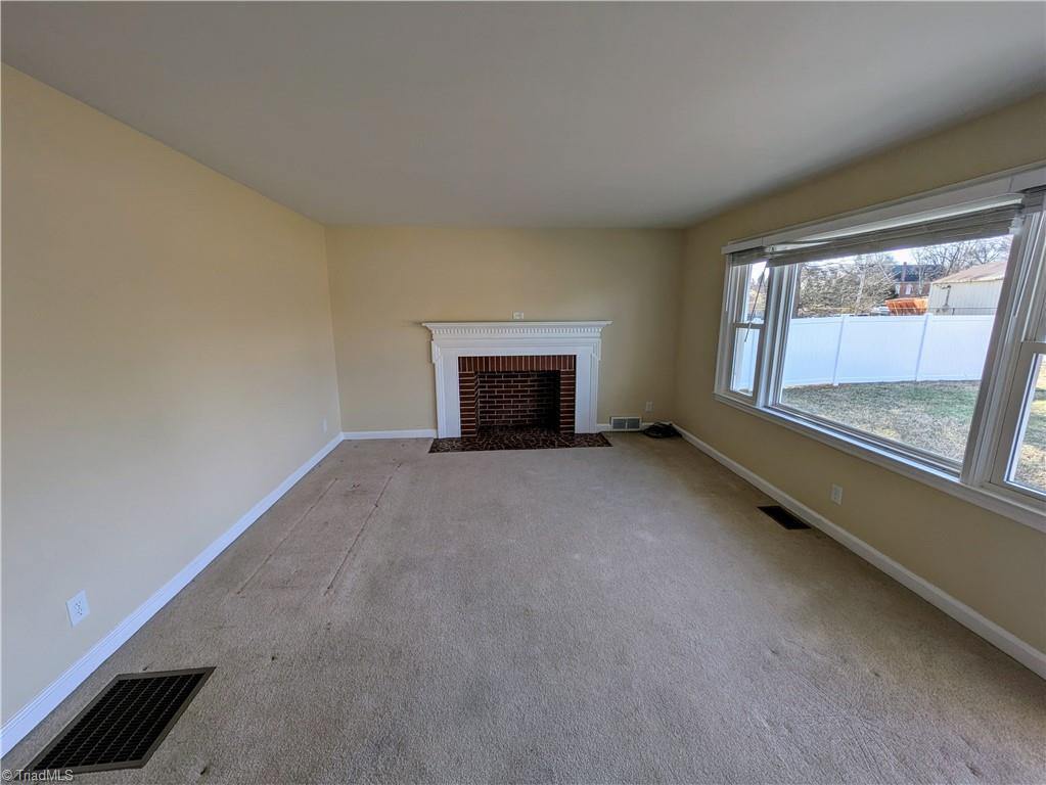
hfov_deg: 102.0
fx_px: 423
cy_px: 392
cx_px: 523
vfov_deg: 85.7
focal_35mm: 14
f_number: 2.2
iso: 52
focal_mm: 1.83
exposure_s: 1/236
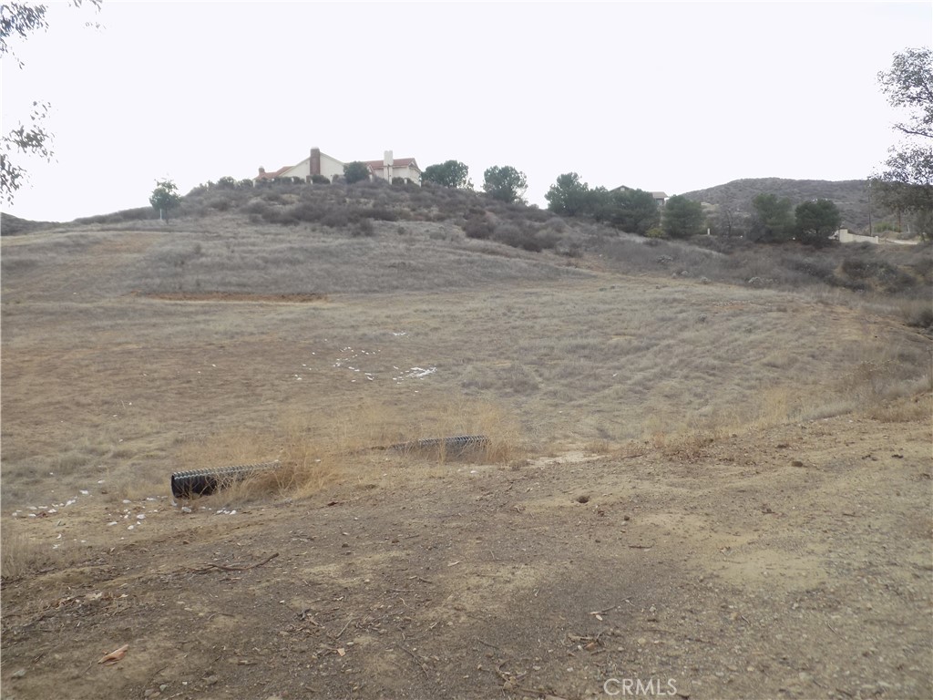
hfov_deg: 60.0
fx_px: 809
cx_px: 466
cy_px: 350
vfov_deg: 46.8
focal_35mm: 30
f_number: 3.3
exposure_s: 1/250
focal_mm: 5.3
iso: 80
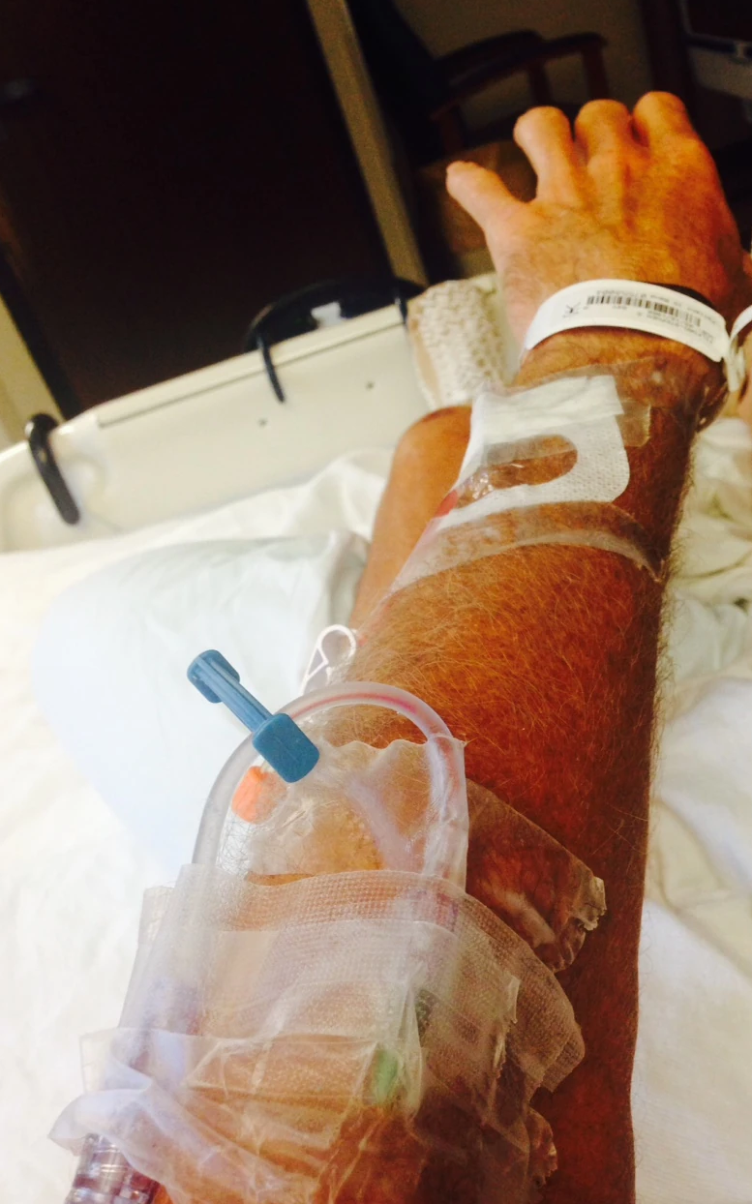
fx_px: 1181
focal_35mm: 36
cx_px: 457
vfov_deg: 54.0
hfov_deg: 35.2
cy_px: 608
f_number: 2.4
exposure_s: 1/20
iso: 125
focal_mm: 4.12
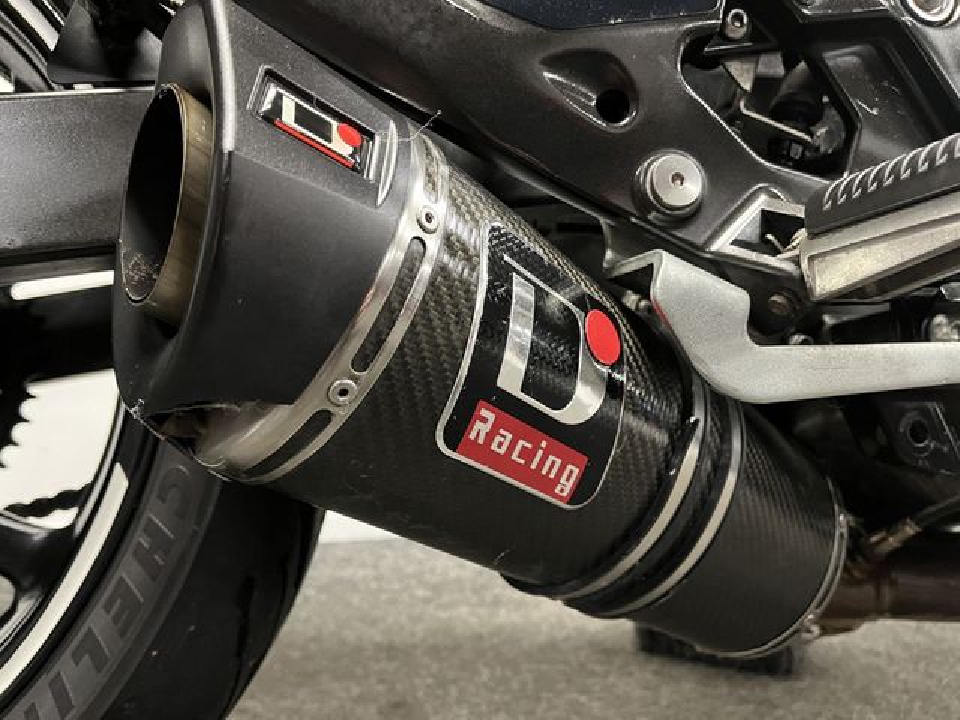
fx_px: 721
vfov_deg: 53.1
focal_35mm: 26
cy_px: 360
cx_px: 480
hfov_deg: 67.3
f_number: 1.6
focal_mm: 5.1
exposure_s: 1/33
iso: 500
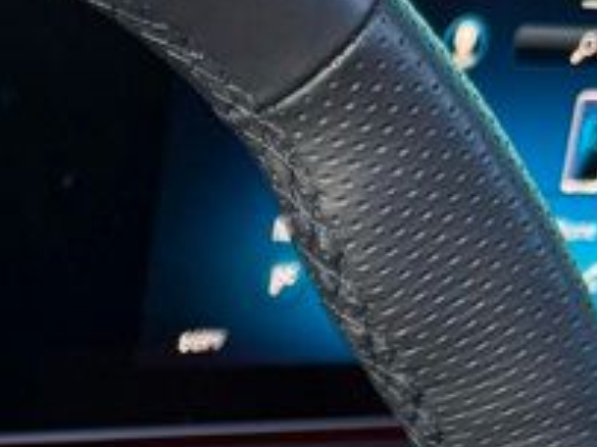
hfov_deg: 15.0
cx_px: -332
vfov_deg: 11.4
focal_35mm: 121
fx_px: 2086
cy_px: 779
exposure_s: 1/116
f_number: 1.78
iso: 200
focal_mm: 6.76
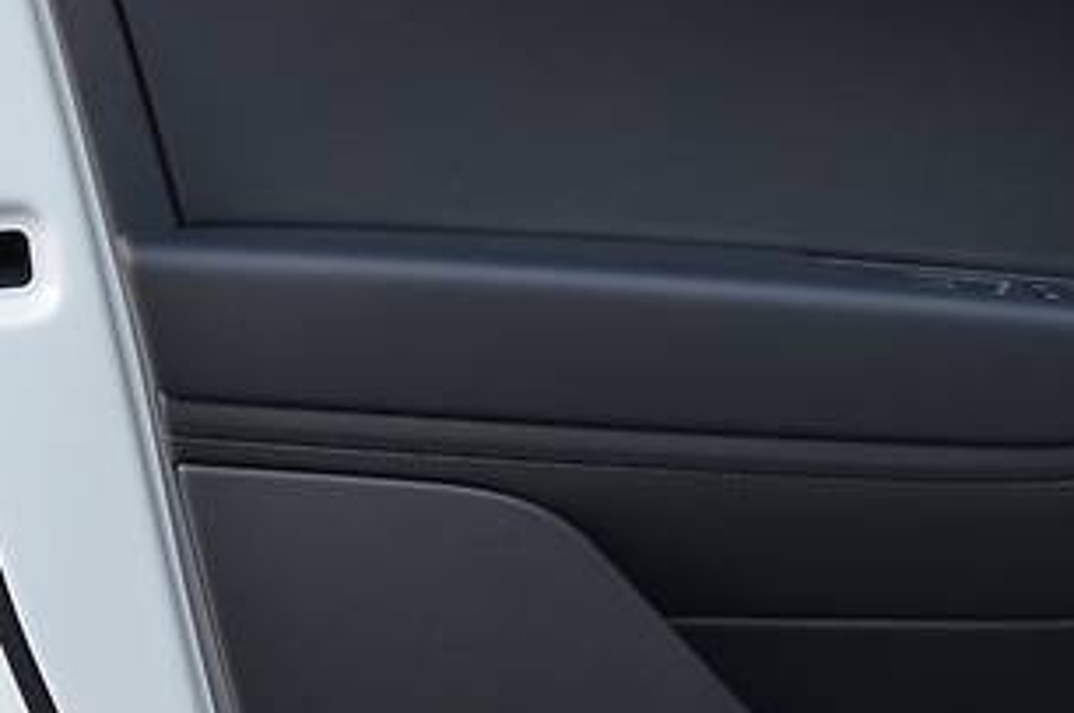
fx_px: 2452
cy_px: 334
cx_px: 948
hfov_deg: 24.1
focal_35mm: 82
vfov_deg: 16.5
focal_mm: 21
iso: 400
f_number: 5.6
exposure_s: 1/125
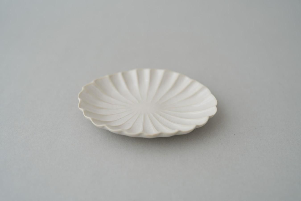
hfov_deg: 54.4
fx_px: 293
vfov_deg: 37.9
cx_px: 150
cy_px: 100
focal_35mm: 35
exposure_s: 1/60
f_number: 2.5
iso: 100
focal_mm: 35
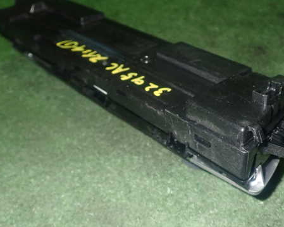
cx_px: 154
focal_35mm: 47
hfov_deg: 39.5
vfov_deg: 32.1
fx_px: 395
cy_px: 117
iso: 800
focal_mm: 6.37
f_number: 7.1
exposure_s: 1/40
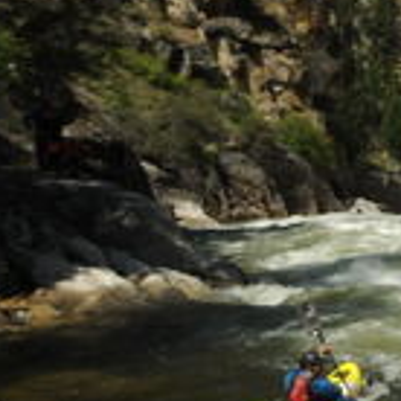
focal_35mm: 69
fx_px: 904
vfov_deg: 24.9
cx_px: 985
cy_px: 148
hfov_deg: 14.6
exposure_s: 1/1000
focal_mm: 14
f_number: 8
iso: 200
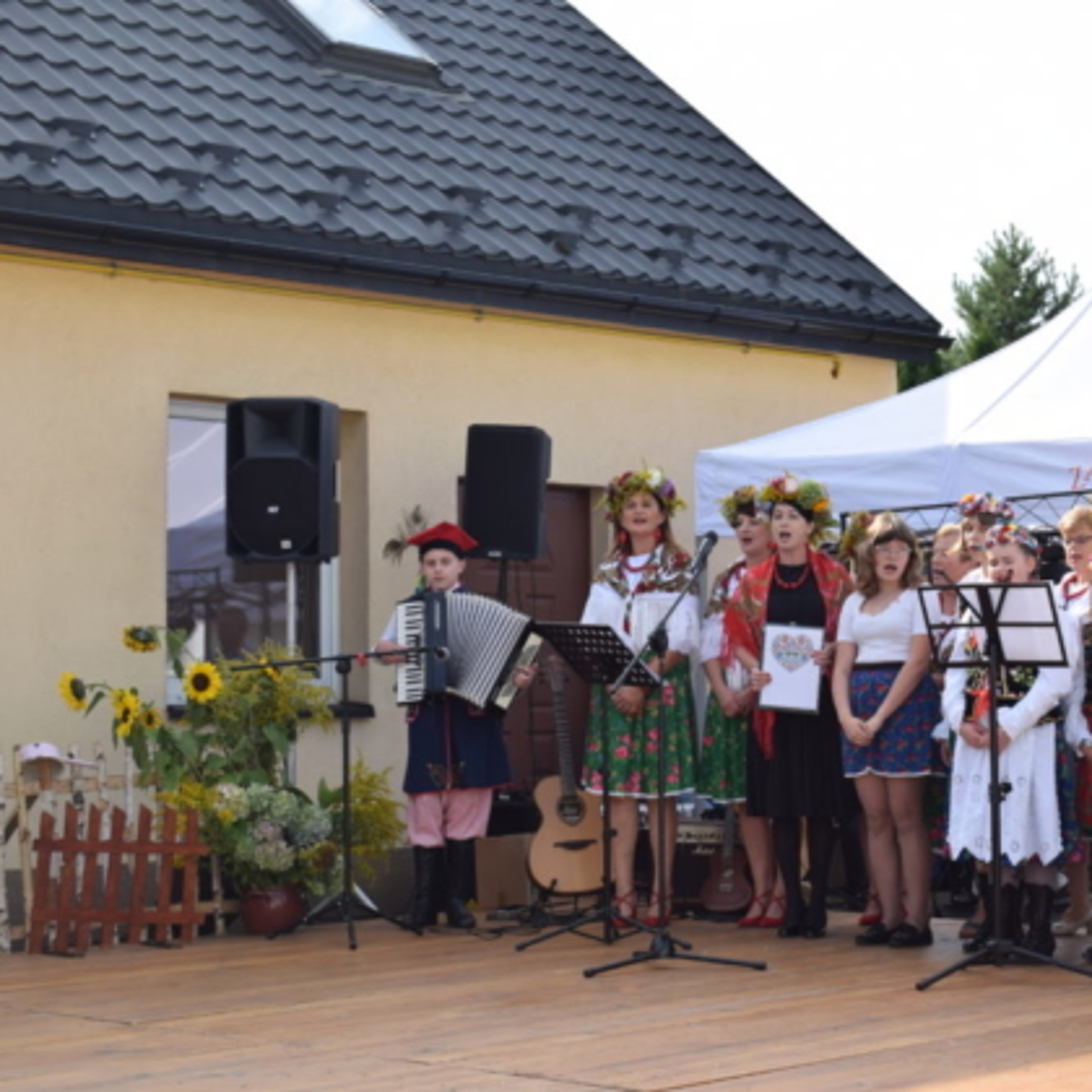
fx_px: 2498
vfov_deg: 24.7
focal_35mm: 70
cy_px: 542
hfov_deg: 24.5
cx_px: 757
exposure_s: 1/200
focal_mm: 36
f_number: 7.1
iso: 100
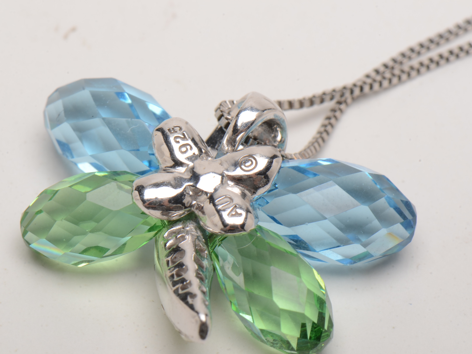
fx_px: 1903
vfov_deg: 10.6
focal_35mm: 140
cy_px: 177
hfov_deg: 14.1
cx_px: 217
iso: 100
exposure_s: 1/160
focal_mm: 85
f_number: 25
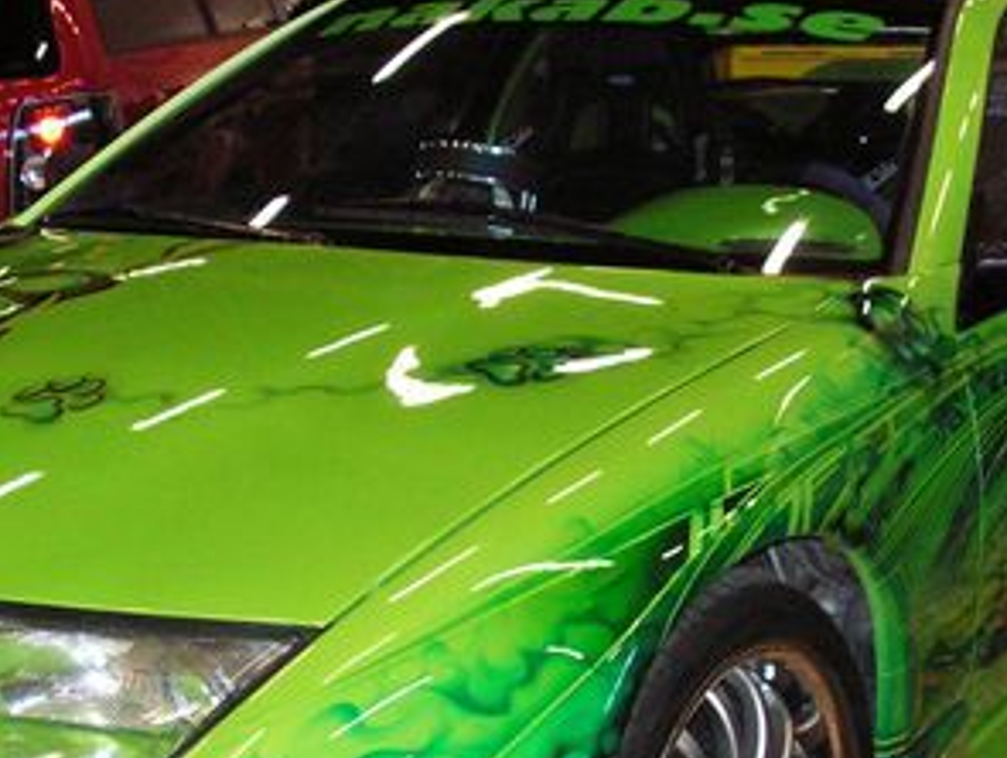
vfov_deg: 18.7
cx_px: 434
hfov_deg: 25.0
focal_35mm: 78
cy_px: 618
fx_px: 2272
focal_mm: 6
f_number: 3.2
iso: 160
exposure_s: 1/40
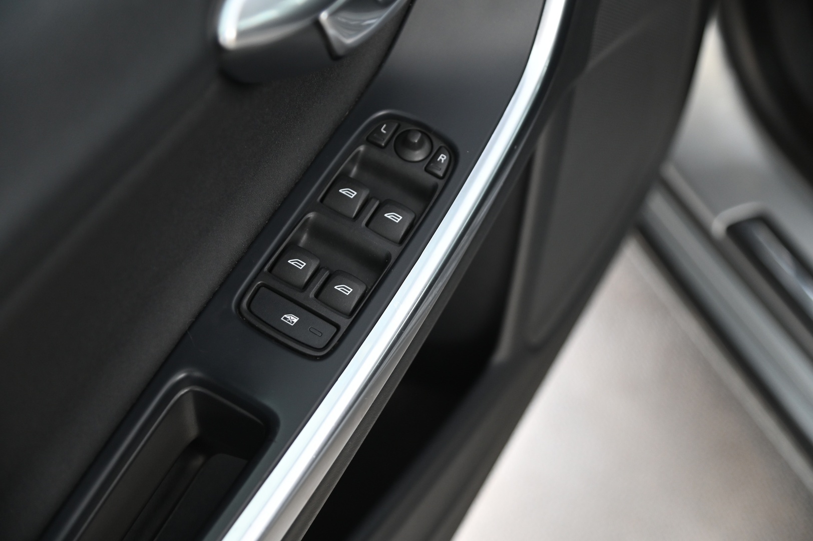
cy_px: 270
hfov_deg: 32.4
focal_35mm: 62
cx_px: 406
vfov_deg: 21.9
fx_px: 1399
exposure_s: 1/15
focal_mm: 62
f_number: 4
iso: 2000
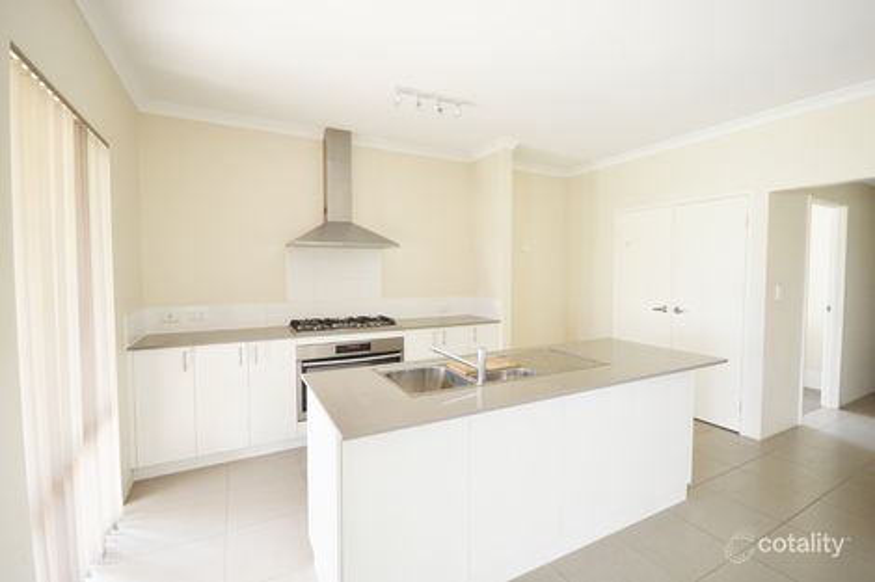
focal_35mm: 15
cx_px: 438
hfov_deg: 100.4
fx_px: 364
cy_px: 291
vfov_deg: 77.3
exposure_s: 1/100
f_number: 5
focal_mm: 10
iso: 400
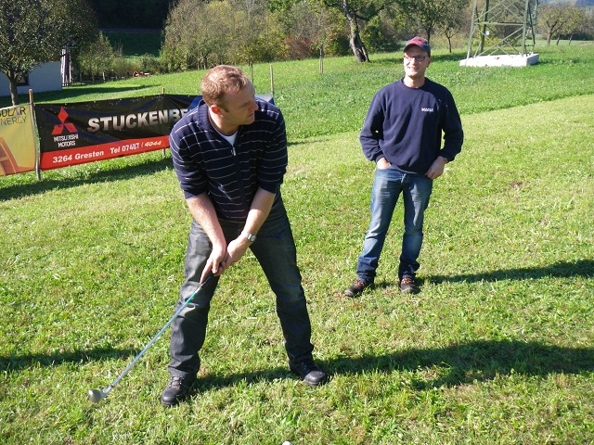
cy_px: 222
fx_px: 669
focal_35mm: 39
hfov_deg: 47.9
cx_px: 297
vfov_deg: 36.8
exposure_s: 1/250
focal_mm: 7
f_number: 3.9
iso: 64
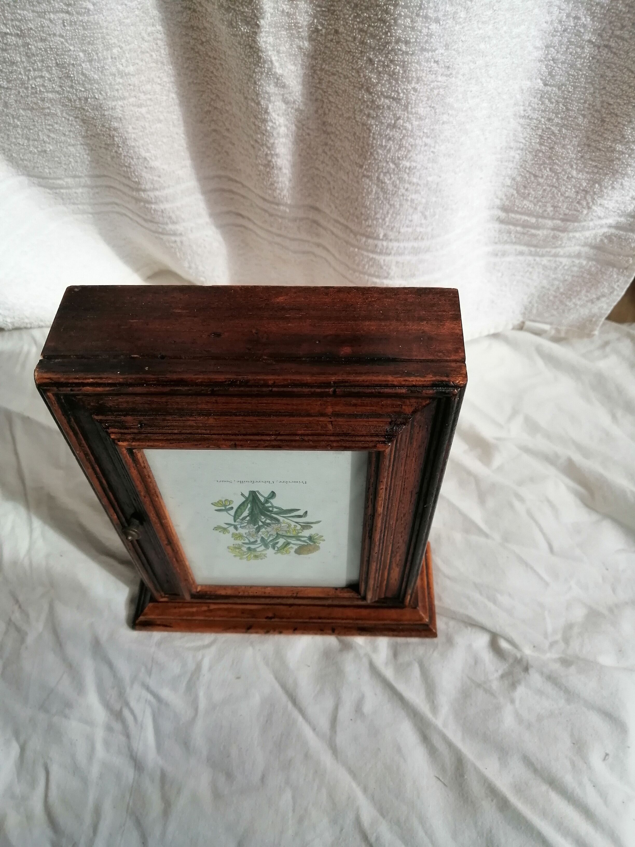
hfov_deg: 53.1
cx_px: 318
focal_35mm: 26
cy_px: 424
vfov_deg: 67.3
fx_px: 636
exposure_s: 1/794
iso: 160
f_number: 1.8
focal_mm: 3.96
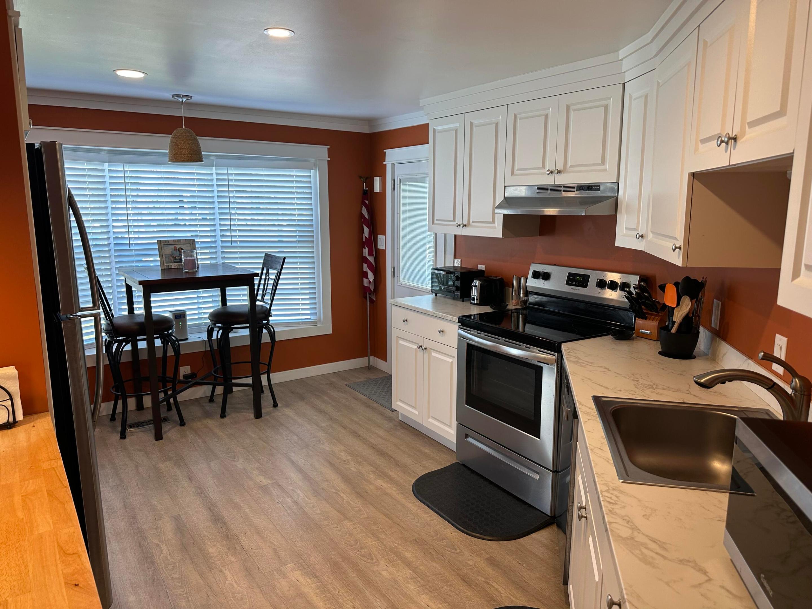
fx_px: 563
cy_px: 304
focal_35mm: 24
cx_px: 406
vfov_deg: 56.8
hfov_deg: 71.6
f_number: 1.78
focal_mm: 6.86
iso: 125
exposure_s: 1/120
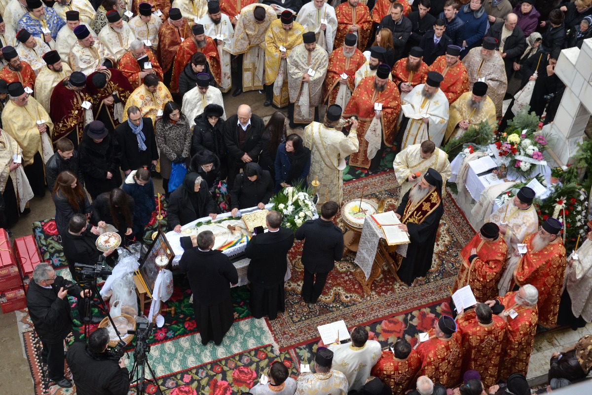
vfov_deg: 22.6
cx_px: 296
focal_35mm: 60
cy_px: 198
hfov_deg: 33.4
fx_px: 987
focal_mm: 40
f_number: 8
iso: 640
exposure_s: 1/200
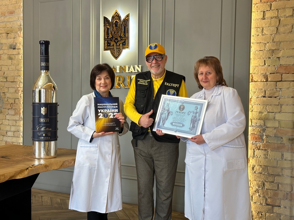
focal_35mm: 48
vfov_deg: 30.3
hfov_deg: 39.7
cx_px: 147
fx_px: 408
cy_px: 110
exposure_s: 1/50
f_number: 1.78
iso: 160
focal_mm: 6.86
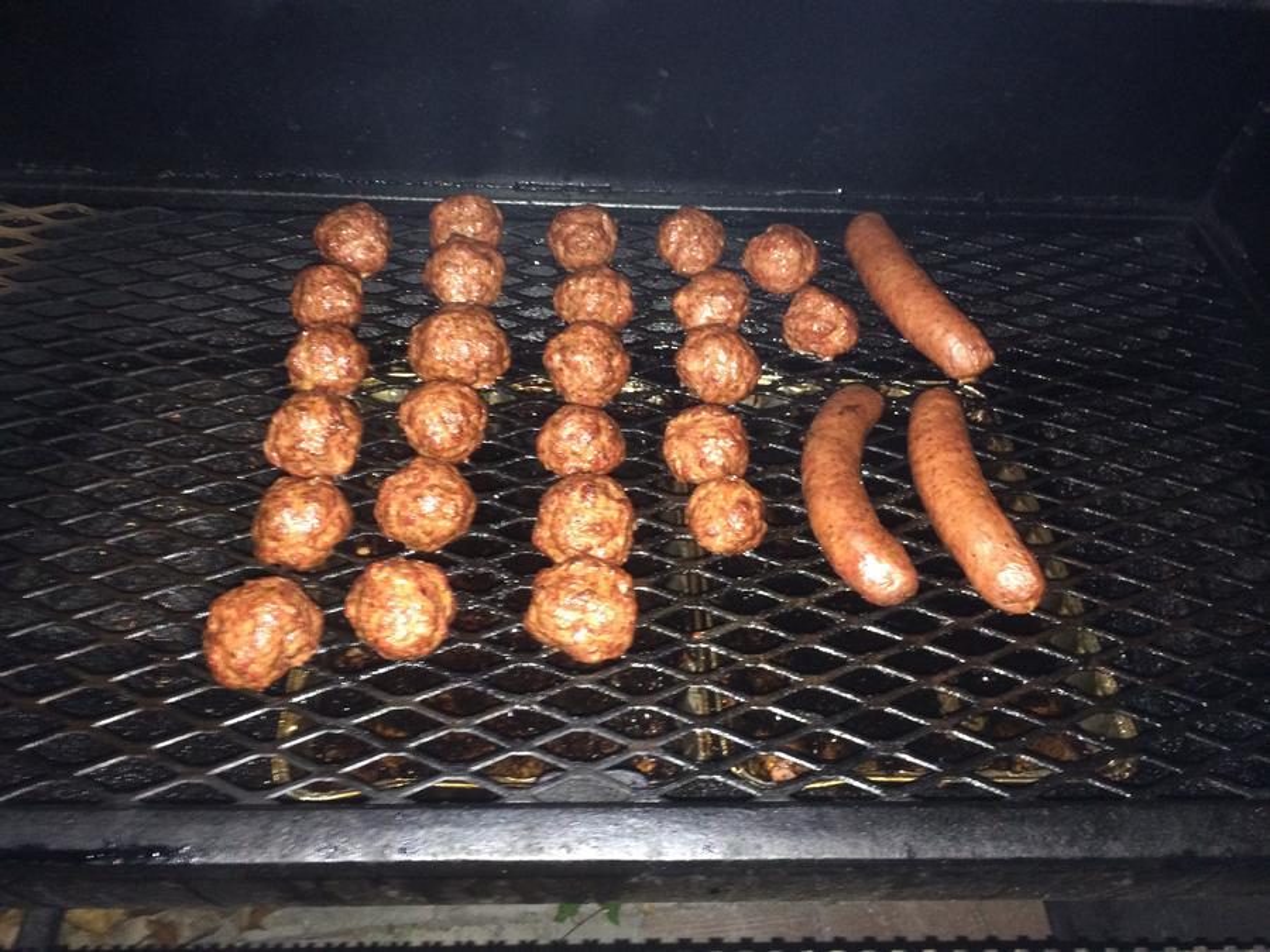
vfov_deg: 46.8
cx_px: 635
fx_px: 1101
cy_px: 476
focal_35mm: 30
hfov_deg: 60.0
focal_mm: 4.12
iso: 400
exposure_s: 1/16
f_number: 2.2
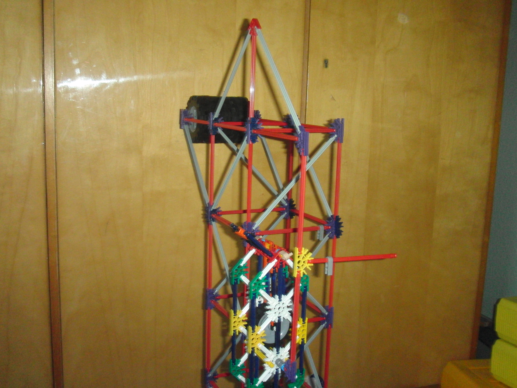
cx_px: 258
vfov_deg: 37.7
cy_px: 194
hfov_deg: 49.0
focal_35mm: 38
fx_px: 568
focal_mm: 6.66
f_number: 3.9
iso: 400
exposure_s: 1/40
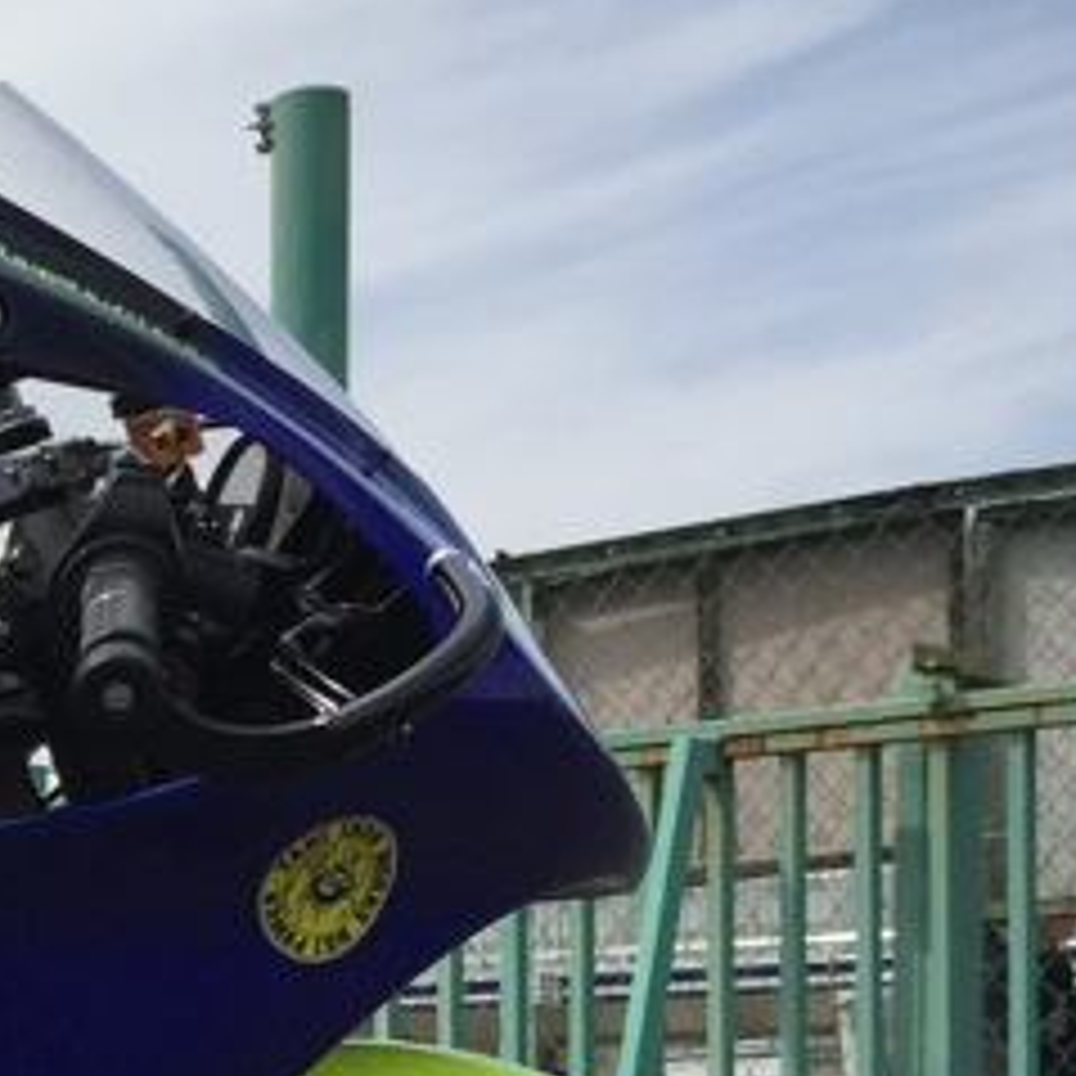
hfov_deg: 13.8
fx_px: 3868
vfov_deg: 15.3
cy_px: 1270
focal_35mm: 110
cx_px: -954
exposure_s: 1/3049
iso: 32
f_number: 2.2
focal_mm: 4.15
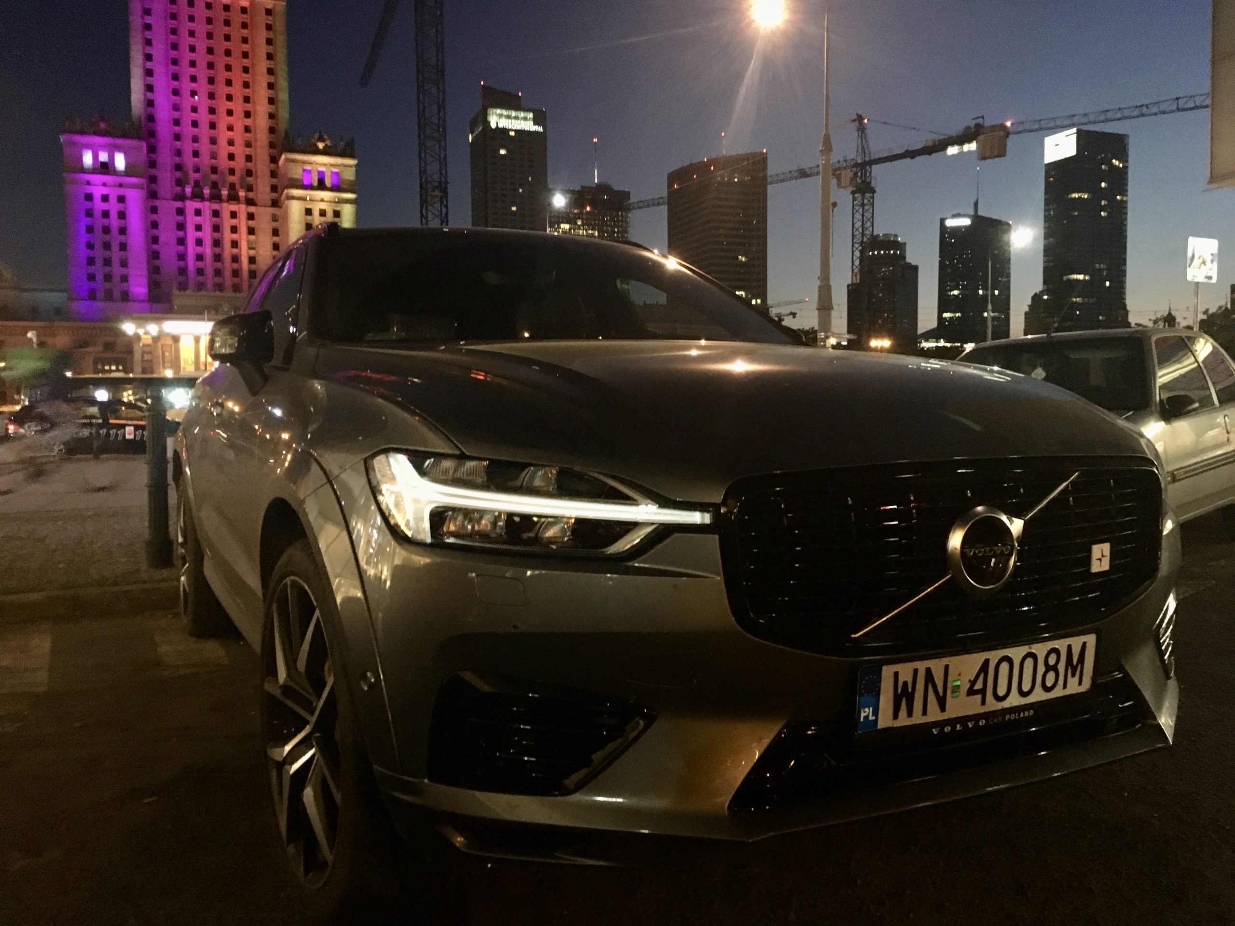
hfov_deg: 61.7
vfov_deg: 48.2
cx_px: 618
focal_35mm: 29
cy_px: 463
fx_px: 1035
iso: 640
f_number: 2.2
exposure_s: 1/17
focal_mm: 4.15
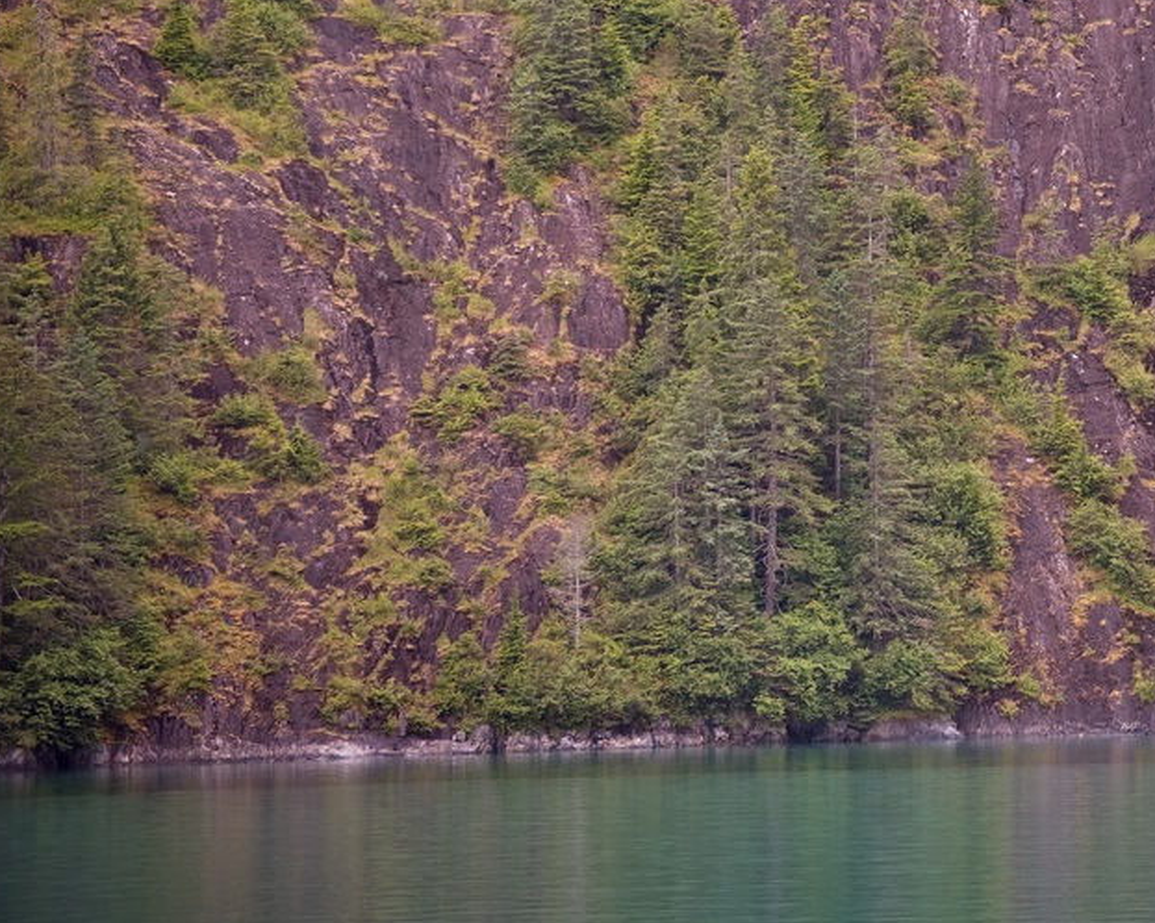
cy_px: 161
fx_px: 7381
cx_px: 1164
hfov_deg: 8.9
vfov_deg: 7.1
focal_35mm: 216
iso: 280
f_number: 4.8
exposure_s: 1/250
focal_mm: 112
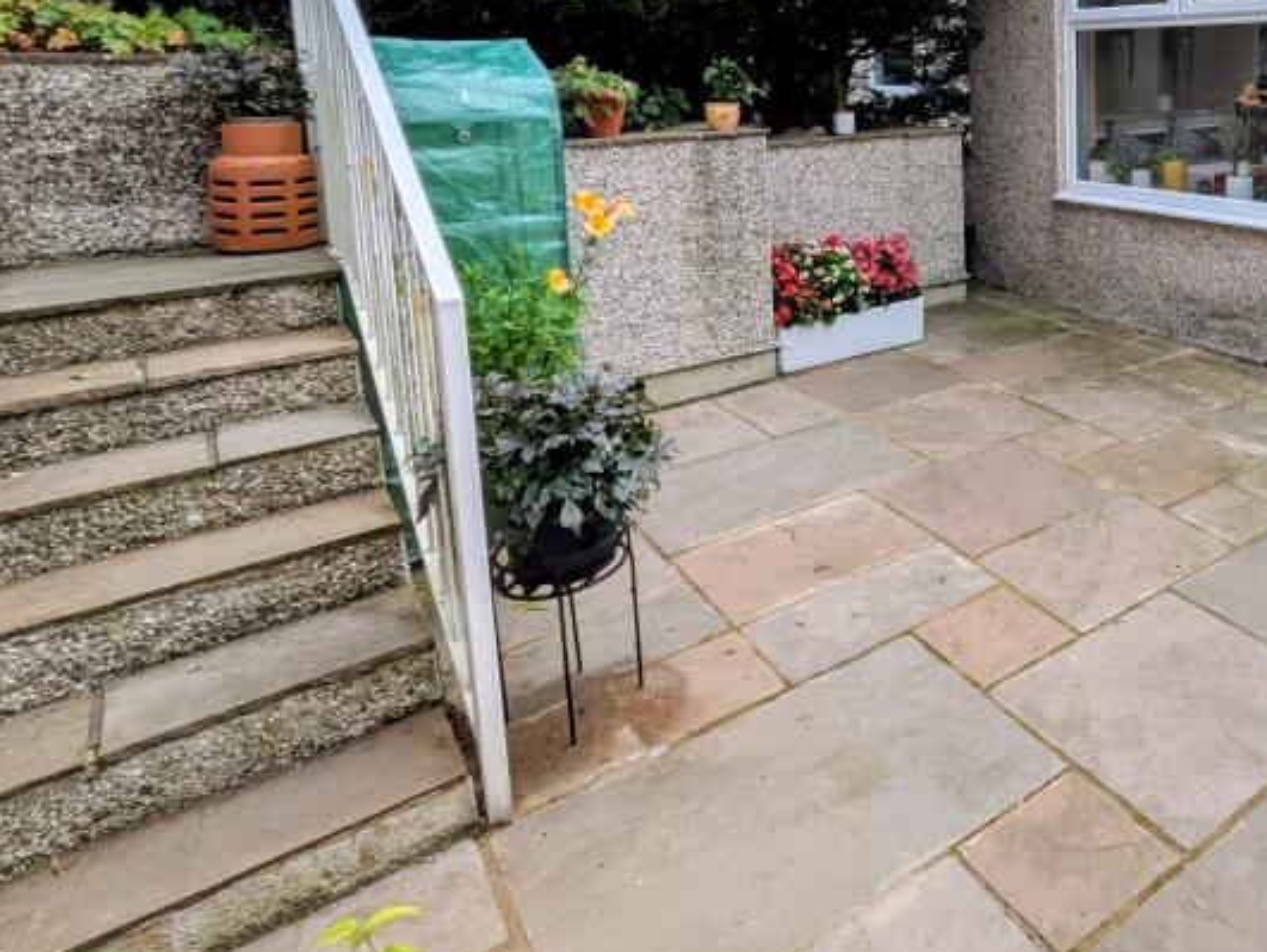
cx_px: 1100
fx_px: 989
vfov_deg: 48.4
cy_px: 185
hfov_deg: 57.6
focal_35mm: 27
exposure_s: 1/1218
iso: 41
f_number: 2.2
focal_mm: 1.83
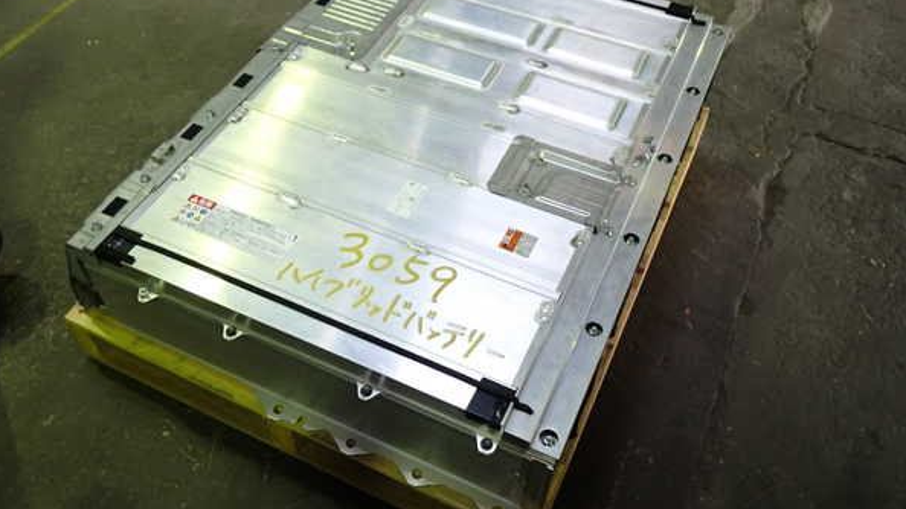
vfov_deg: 35.6
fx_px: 793
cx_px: 450
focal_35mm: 33
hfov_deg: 59.5
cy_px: 221
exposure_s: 1/30
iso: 250
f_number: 2.3
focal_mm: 5.4
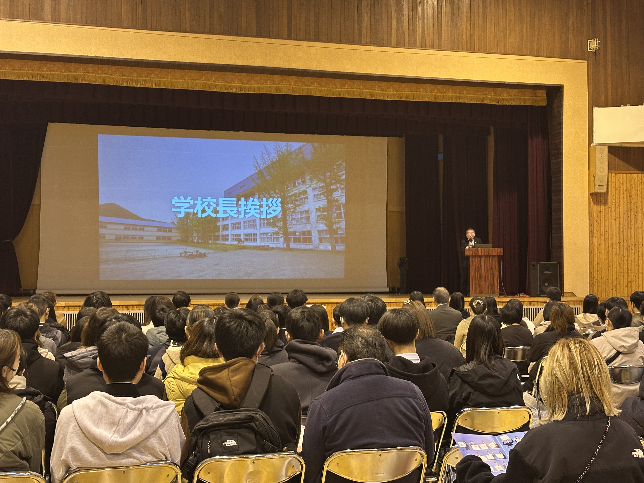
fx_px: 893
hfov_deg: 39.7
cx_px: 322
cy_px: 242
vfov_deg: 30.3
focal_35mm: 48
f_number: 1.78
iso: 200
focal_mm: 6.86
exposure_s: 1/33
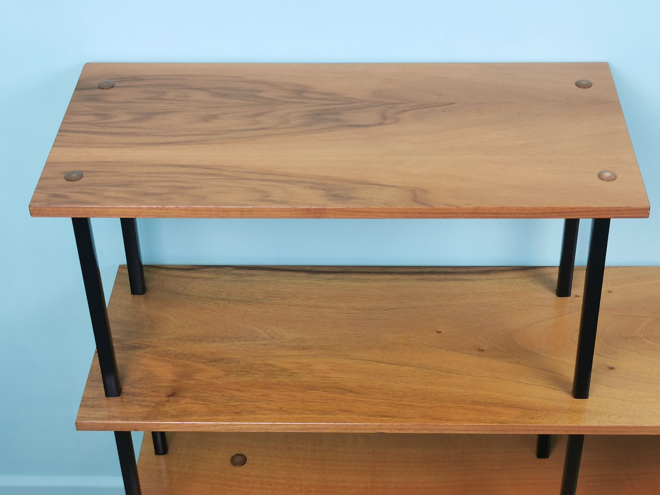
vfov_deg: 22.9
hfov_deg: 30.3
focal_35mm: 64
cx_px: 330
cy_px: 248
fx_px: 1220
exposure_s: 1/100
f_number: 1.8
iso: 80
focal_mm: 5.58
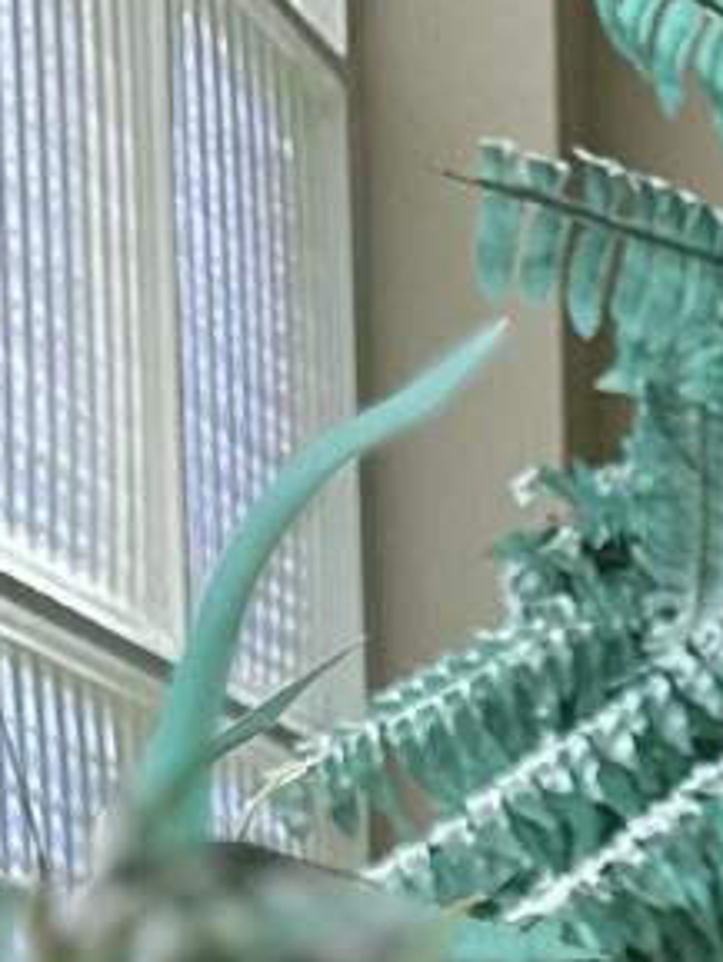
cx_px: 1659
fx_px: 4619
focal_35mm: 166
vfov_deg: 10.1
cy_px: 2440
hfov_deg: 8.3
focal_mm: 6.86
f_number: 1.78
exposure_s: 1/1374
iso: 80
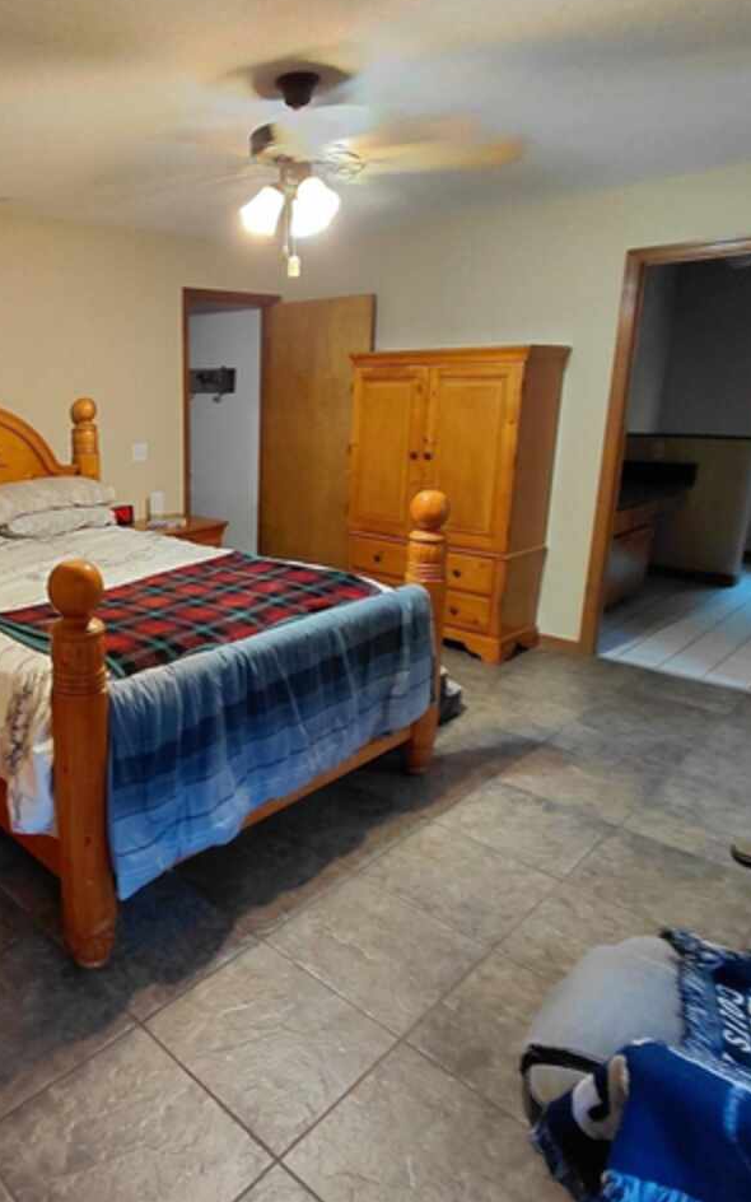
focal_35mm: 23
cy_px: 592
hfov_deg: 49.4
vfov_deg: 77.2
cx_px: 135
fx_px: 753
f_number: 2.2
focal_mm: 1.64
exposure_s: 1/30
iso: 250
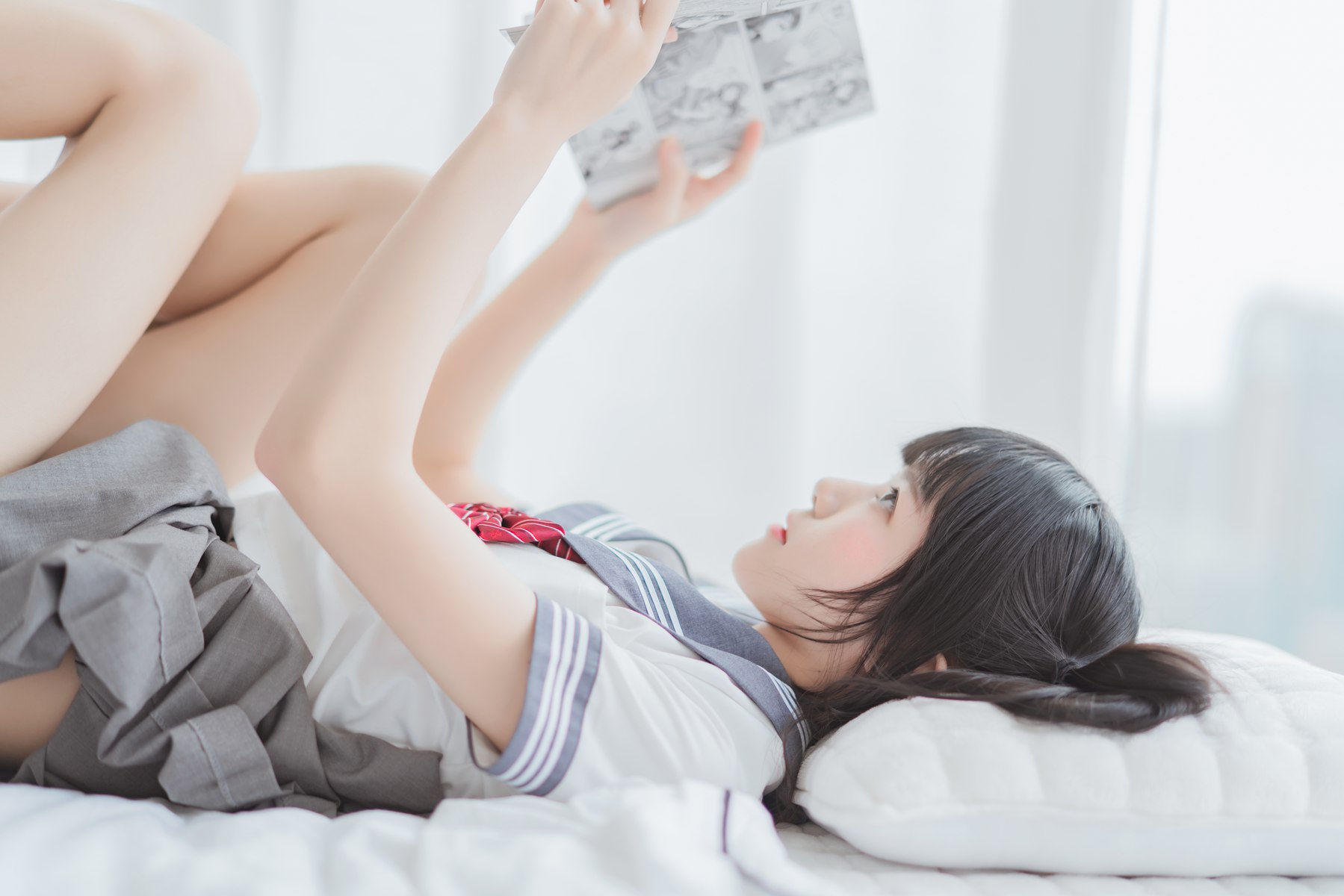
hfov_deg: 39.6
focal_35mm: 50
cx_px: 672
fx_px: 1867
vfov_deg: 27.0
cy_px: 448
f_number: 1.4
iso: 125
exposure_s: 1/400
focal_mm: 50
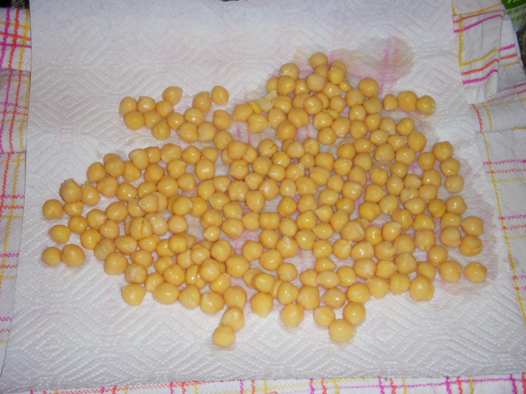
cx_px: 263
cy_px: 197
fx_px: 1003
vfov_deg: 22.3
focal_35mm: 66
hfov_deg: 29.4
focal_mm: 11
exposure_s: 1/50
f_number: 3.7
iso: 100
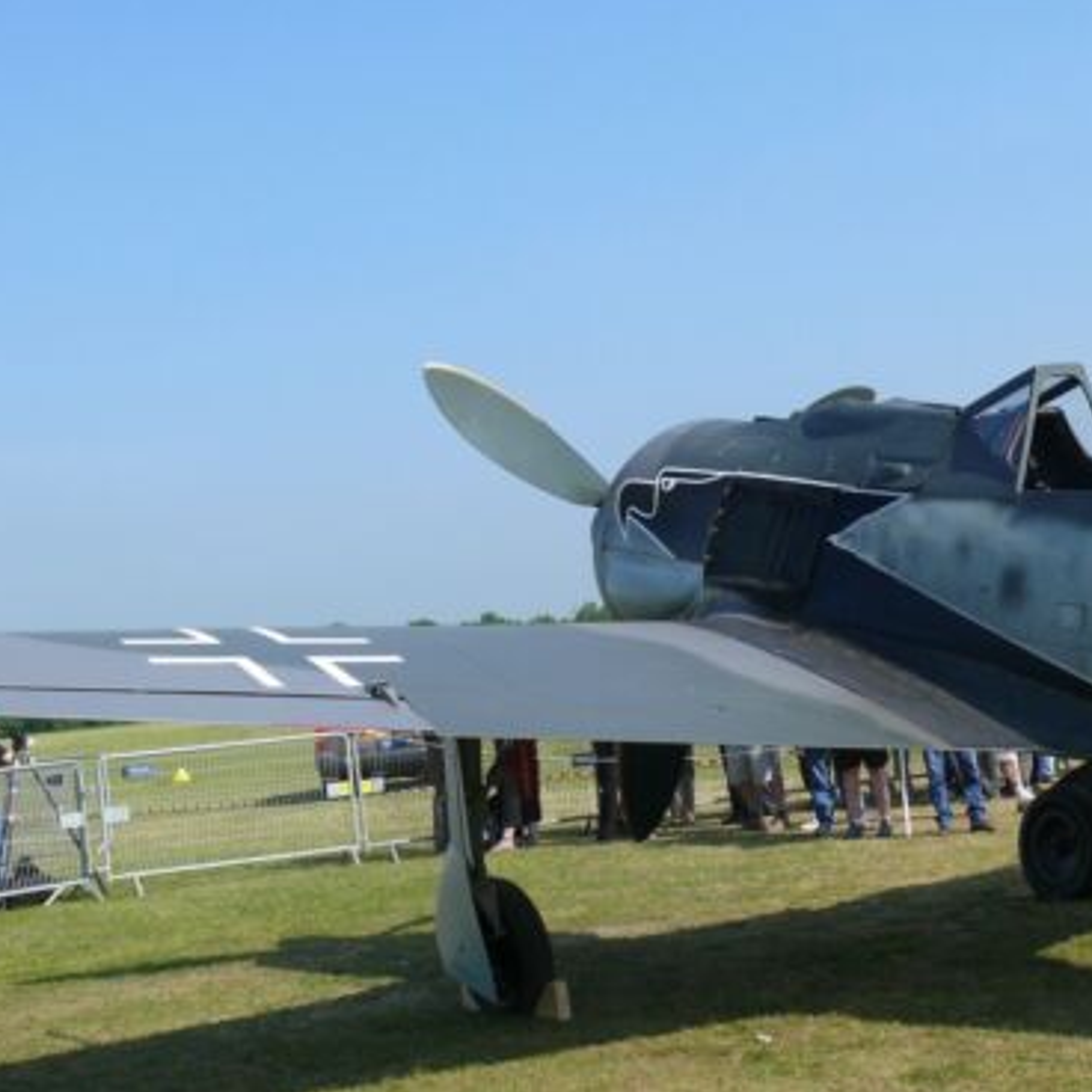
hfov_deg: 28.4
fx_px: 2141
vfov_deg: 28.6
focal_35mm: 60
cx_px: 724
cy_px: 542
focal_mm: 9.1
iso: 100
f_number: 5.6
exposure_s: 1/500
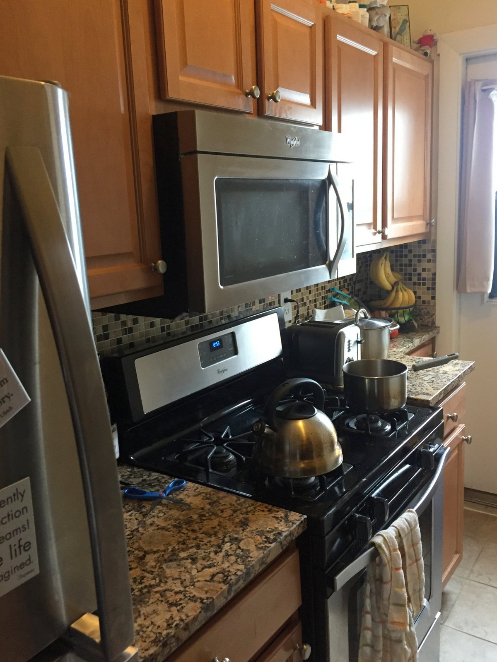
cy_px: 331
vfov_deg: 61.7
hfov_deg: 48.2
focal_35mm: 29
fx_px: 555
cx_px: 248
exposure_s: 1/30
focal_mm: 4.15
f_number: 2.2
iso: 160
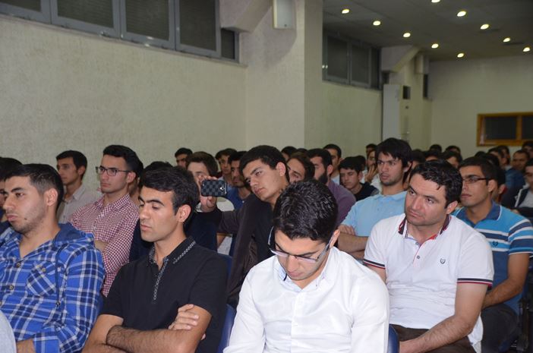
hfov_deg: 39.0
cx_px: 266
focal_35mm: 51
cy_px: 176
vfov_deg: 26.4
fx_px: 754
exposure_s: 1/60
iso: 1250
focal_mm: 34
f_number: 4.2
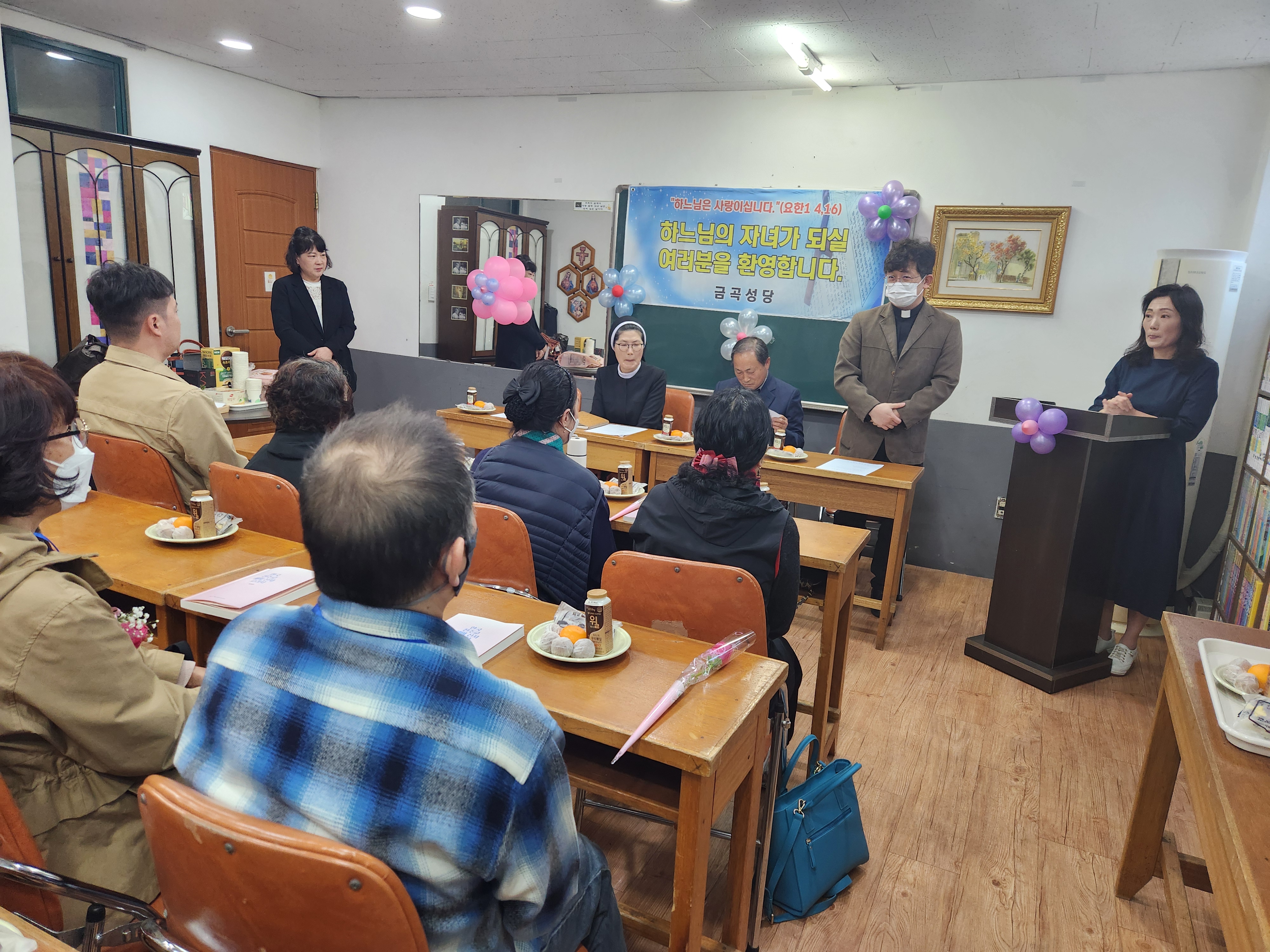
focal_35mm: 23
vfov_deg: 58.9
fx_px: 844
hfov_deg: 73.9
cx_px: 635
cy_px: 476
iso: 200
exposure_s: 1/120
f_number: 1.8
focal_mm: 5.4
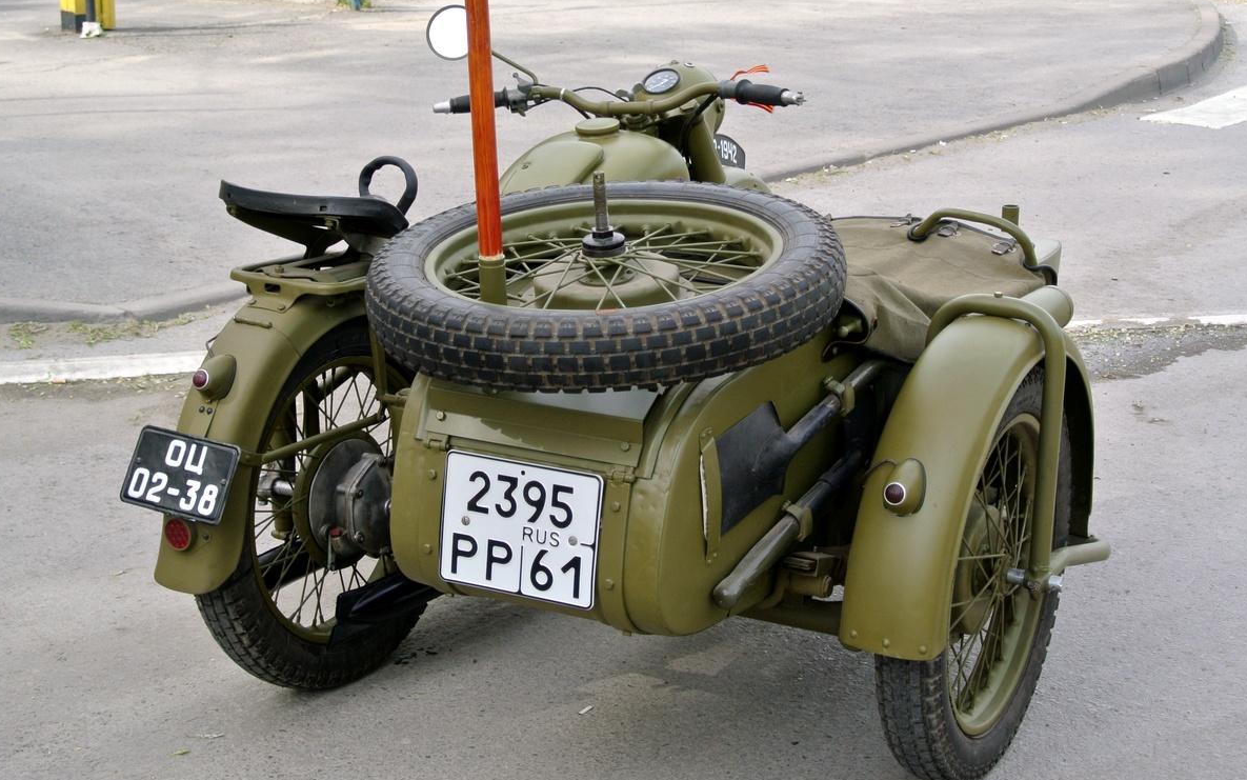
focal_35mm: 63
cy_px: 384
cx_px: 621
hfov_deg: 32.5
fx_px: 2141
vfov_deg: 20.6
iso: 100
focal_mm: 22.7
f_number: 5
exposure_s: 1/250
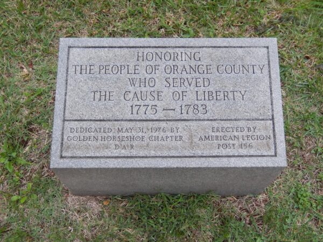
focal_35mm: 36
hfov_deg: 51.4
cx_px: 162
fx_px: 336
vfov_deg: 39.7
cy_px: 121
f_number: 4
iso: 400
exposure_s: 1/20
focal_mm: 6.5
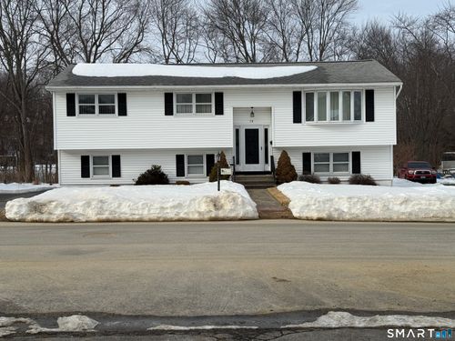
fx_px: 631
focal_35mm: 48
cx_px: 228
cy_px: 170
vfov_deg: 30.3
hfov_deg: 39.7
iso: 64
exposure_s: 1/4878
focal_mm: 6.76
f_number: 1.78
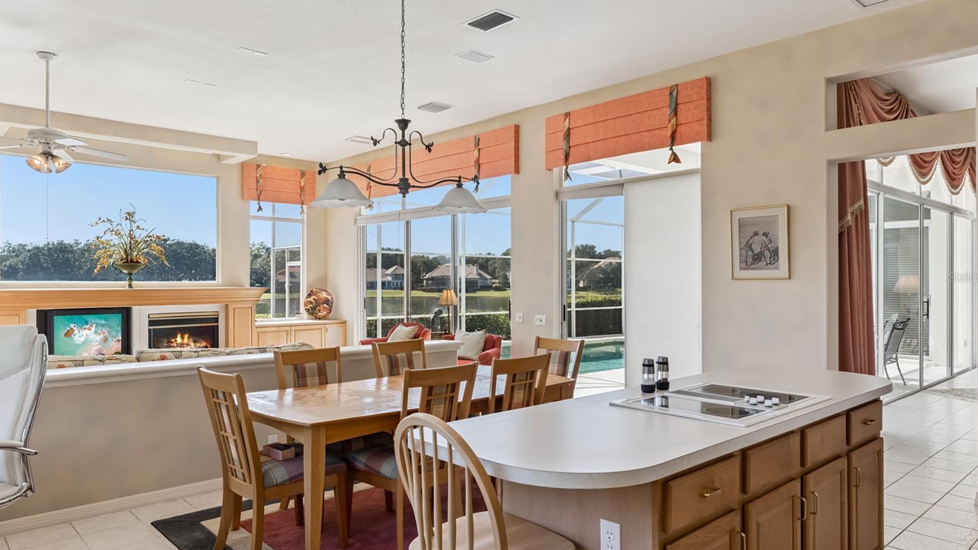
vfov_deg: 47.1
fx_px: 631
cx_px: 496
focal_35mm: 24
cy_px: 277
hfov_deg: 75.6
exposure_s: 1/160
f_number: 10
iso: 800
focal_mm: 22.3
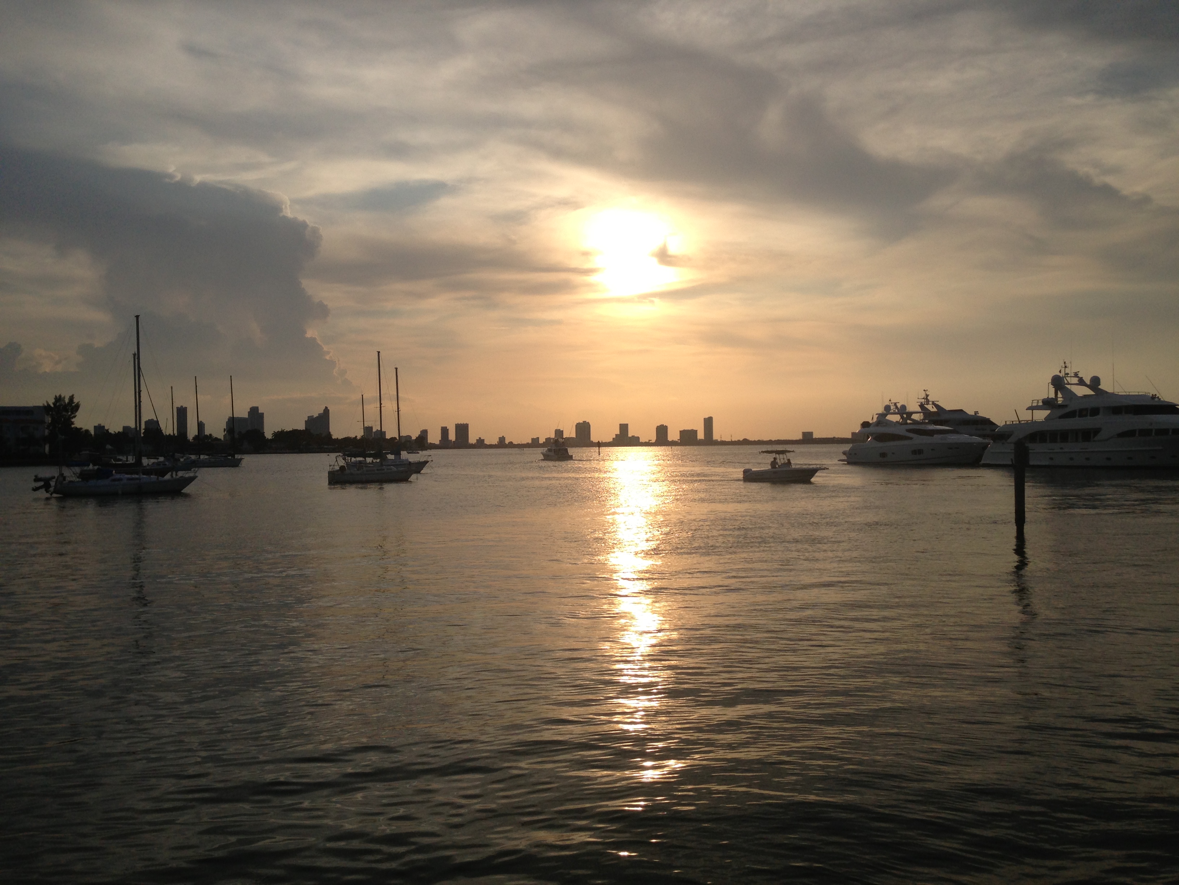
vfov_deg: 42.9
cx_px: 590
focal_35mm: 33
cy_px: 442
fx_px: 1124
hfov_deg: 55.4
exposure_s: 1/3195
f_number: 2.4
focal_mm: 4.13
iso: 50
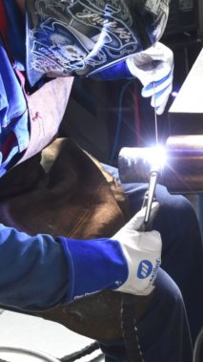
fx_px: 977
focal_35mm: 102
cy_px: 128
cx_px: 168
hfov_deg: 11.8
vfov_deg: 20.9
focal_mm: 48
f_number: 7.1
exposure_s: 1/160
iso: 1600
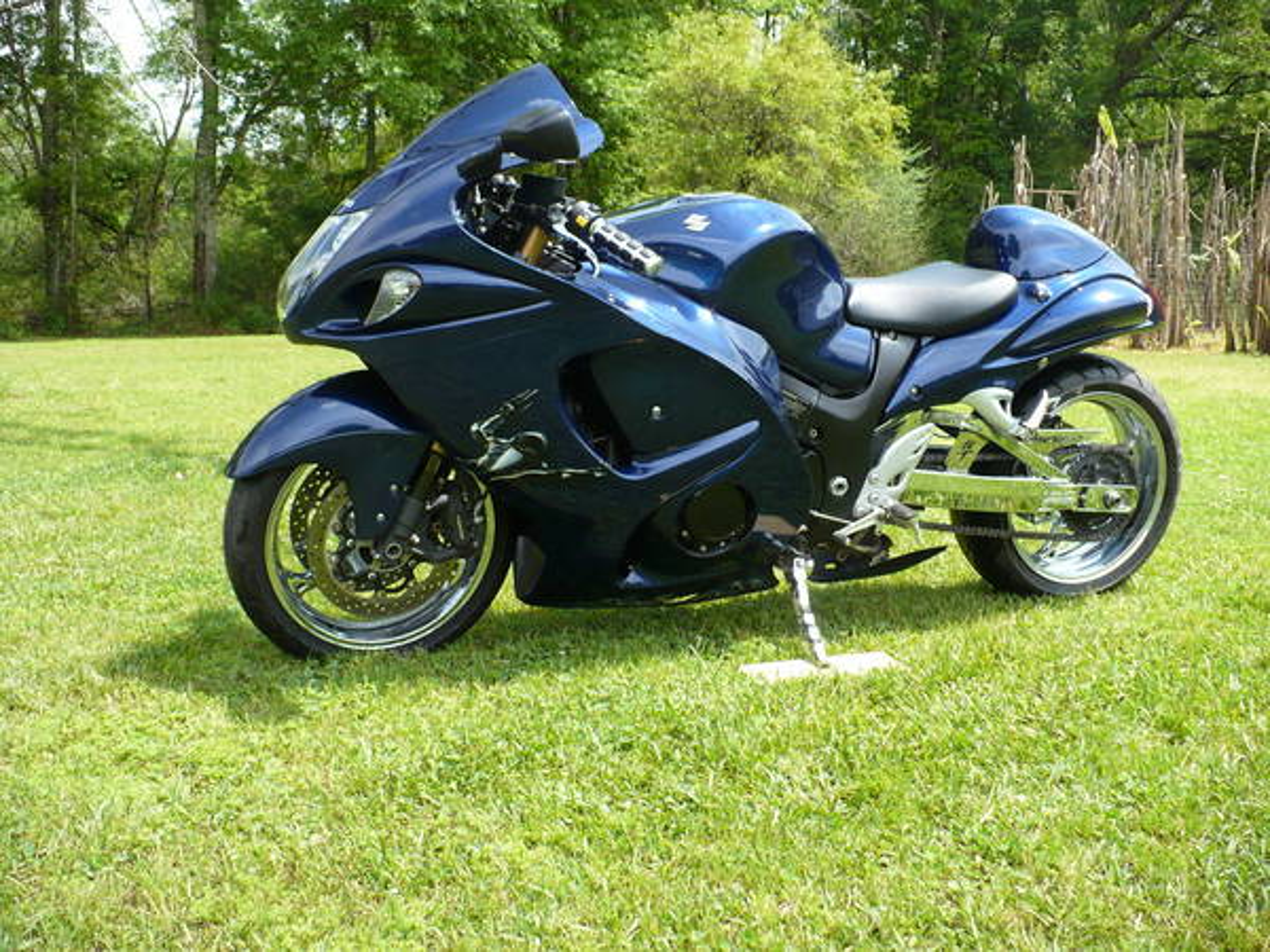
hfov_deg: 50.1
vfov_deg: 38.7
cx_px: 635
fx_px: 1357
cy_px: 476
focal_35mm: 37
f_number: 2.8
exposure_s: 1/400
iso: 100
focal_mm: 6.1
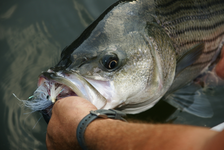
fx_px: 746
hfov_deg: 17.1
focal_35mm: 120
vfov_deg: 11.4
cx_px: 112
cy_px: 75
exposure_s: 1/200
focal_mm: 80
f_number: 4.5
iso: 100
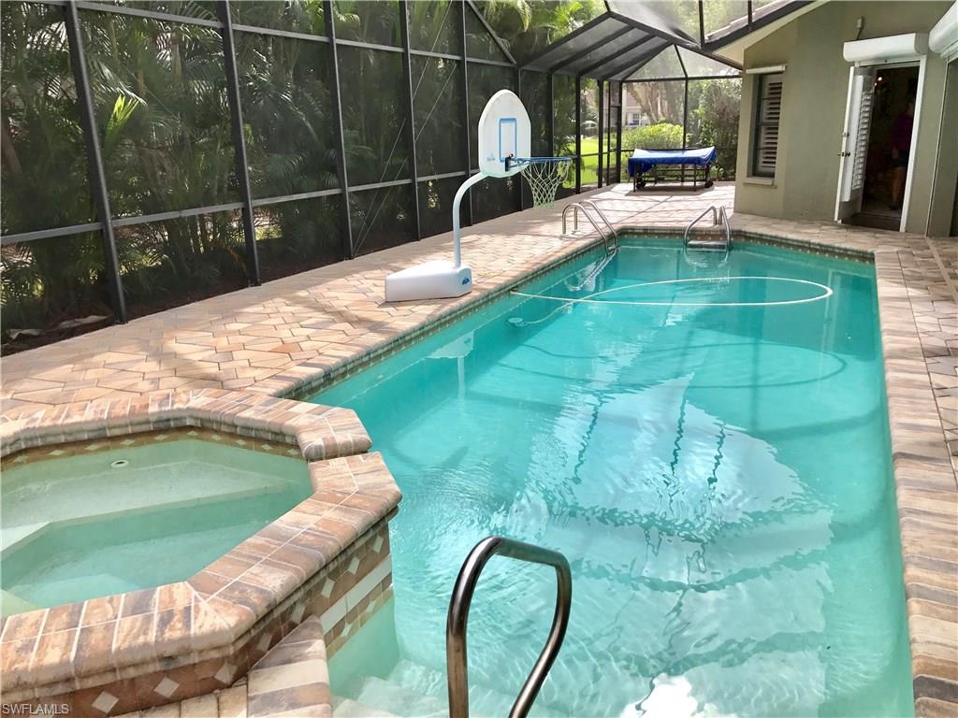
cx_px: 479
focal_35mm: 28
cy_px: 359
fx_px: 775
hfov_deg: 63.4
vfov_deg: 49.7
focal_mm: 3.99
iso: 20
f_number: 1.8
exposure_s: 1/812
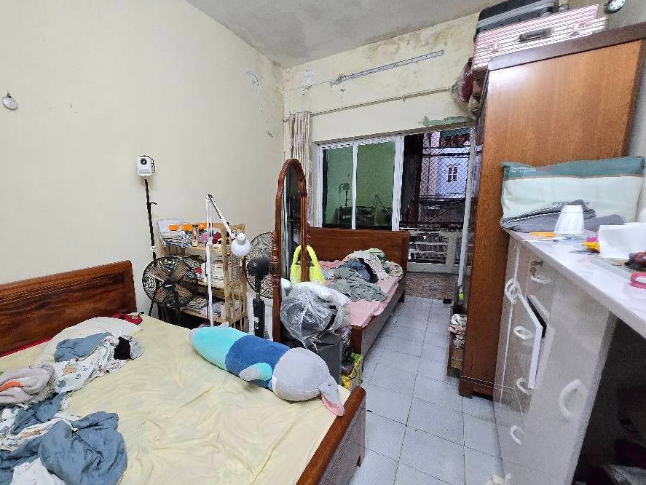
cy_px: 259
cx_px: 277
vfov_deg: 81.7
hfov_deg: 97.5
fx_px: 280
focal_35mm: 15
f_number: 2.2
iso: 320
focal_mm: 1.7
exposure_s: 1/50
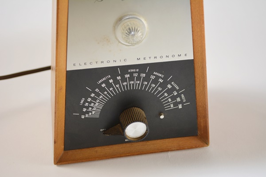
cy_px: 88
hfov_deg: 33.4
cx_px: 133
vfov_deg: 22.6
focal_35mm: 60
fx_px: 443
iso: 280
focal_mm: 40
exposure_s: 1/125
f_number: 5.3
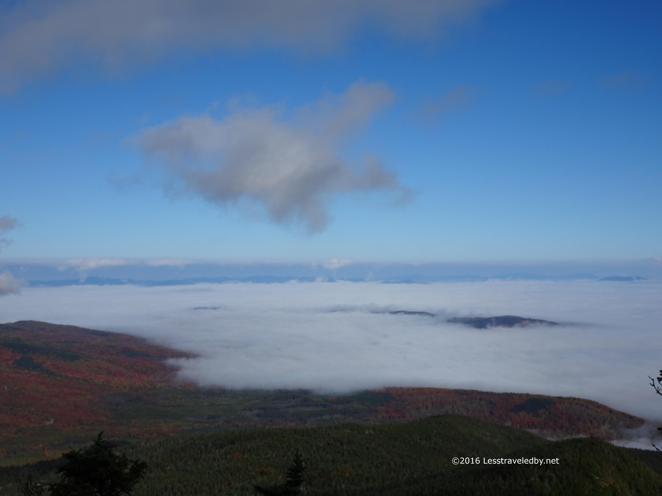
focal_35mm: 48
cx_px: 331
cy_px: 248
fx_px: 918
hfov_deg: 39.7
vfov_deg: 30.3
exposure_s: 1/1600
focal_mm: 8.18
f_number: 4.5
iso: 80
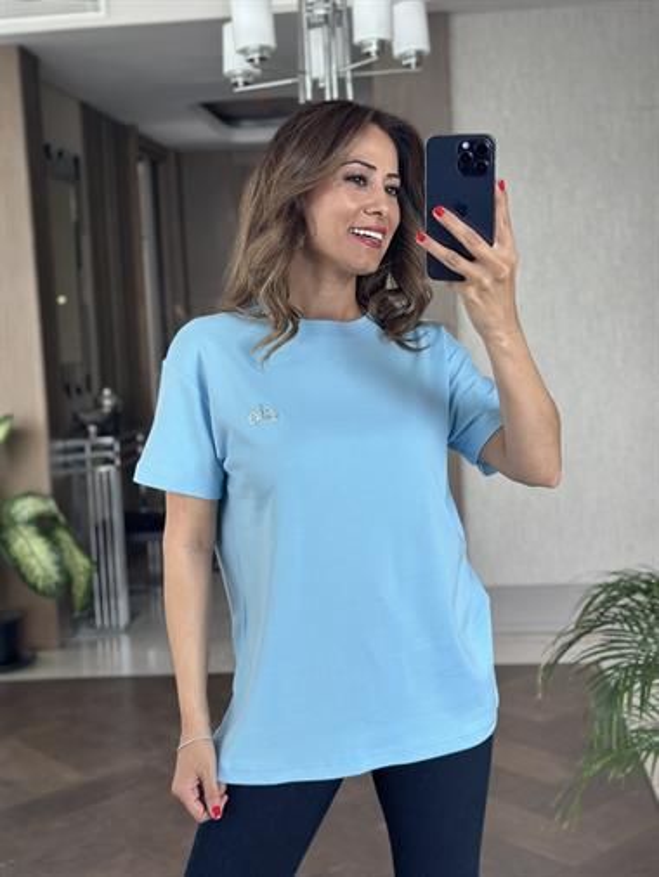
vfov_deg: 39.6
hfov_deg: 30.3
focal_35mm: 48
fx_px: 1217
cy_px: 438
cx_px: 330
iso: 125
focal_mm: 6.86
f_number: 1.78
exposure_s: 1/67
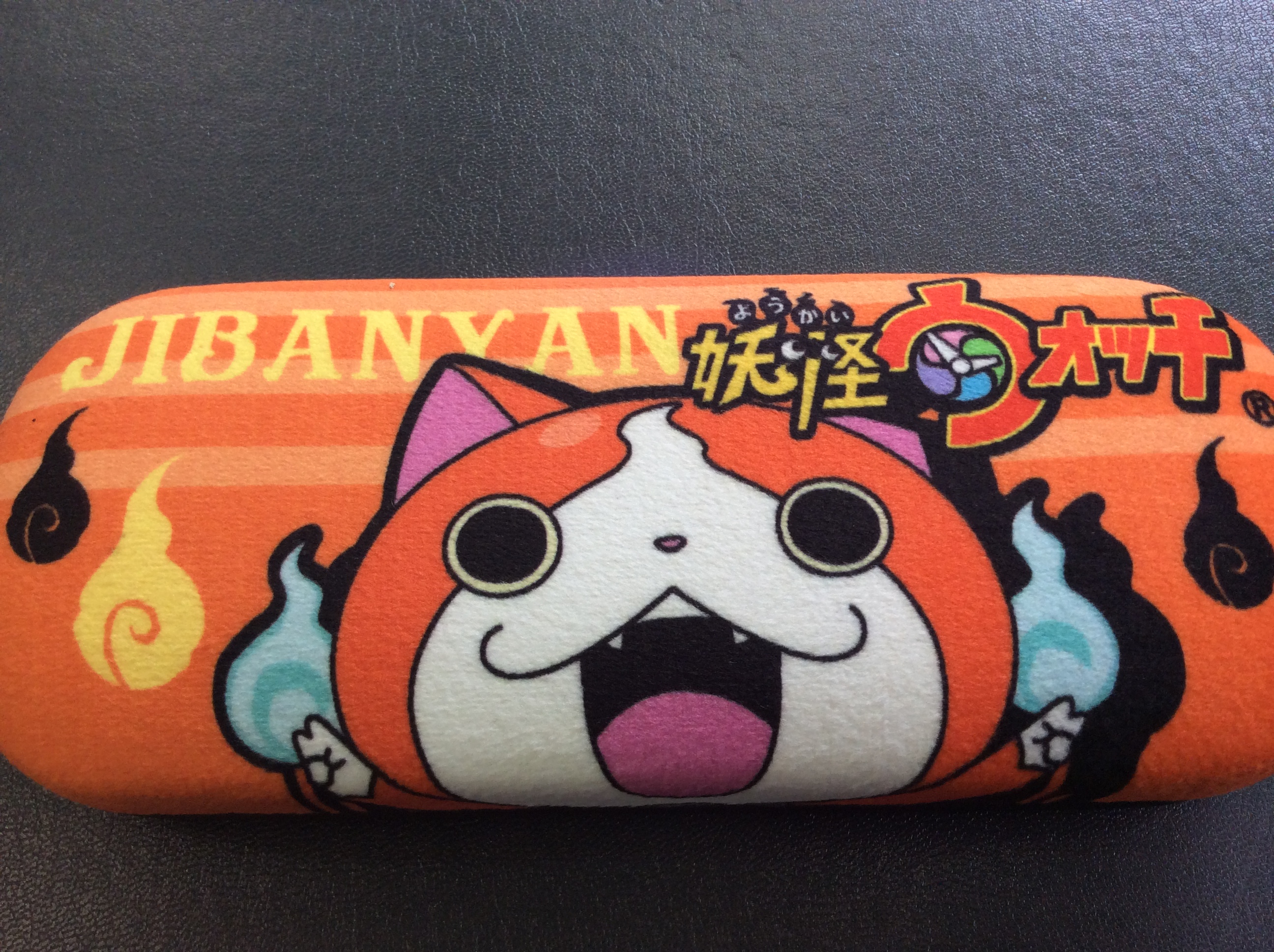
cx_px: 637
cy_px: 476
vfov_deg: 42.8
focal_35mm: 33
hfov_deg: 55.4
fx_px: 1213
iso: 50
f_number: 2.4
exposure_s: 1/100
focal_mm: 3.3
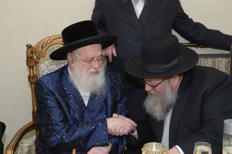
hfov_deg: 30.6
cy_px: 77
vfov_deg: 20.5
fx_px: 424
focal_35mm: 66
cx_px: 116
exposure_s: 1/60
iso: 400
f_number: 8
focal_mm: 44
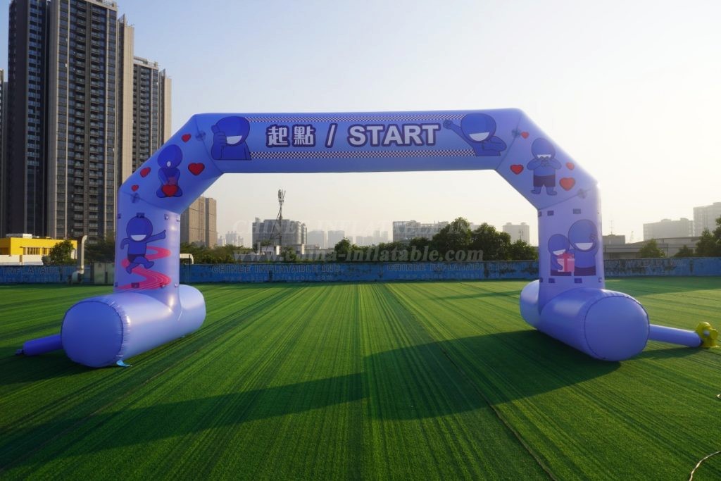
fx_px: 481
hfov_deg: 73.7
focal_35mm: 24
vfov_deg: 53.1
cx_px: 360
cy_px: 240
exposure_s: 1/125
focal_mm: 16
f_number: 9
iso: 100
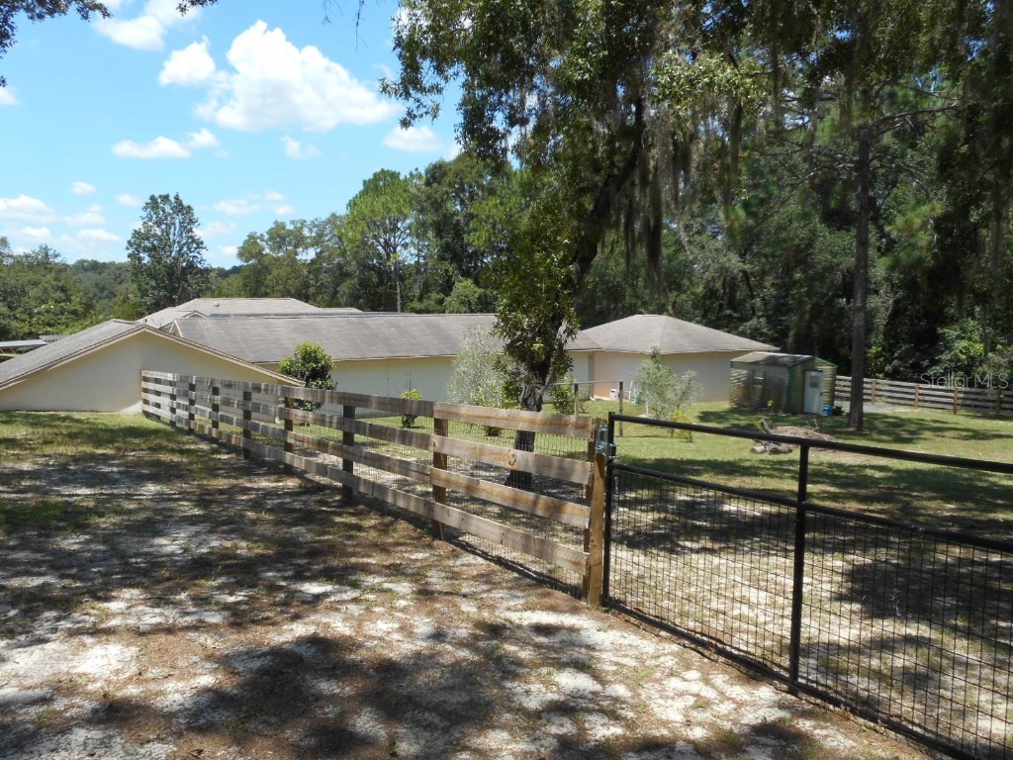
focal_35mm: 29
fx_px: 849
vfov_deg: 48.2
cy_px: 380
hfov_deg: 61.7
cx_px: 506
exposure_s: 1/400
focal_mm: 5.2
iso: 80
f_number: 4
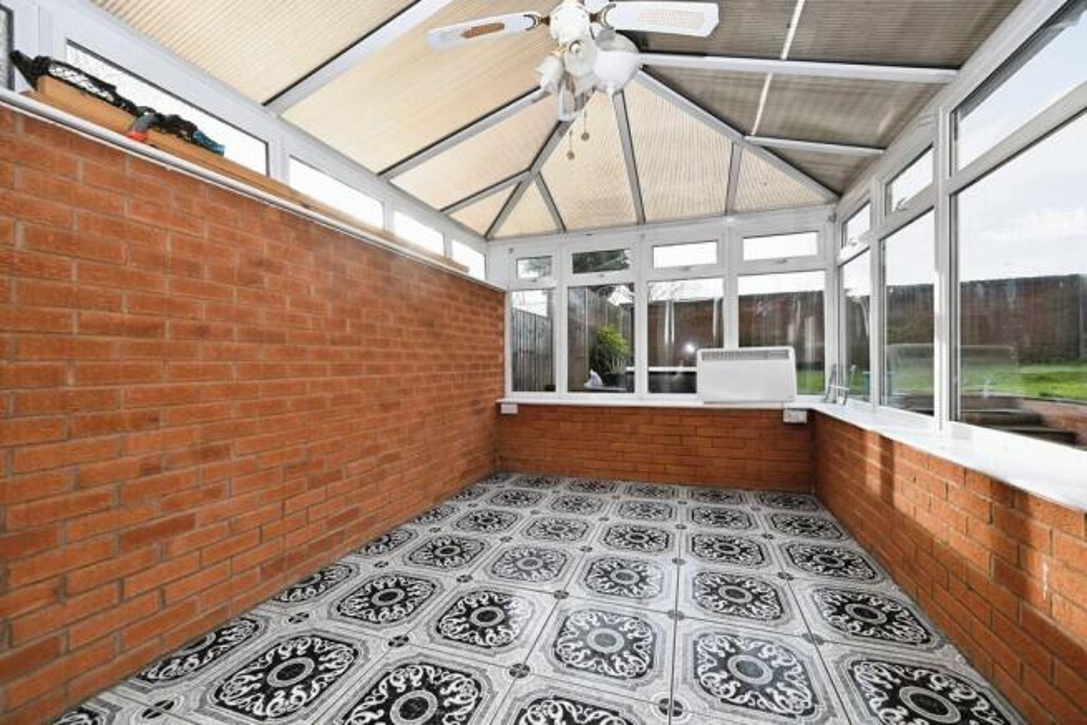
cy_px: 362
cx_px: 544
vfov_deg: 81.2
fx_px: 423
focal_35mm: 14
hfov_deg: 104.2
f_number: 5.6
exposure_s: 1/125
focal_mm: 14
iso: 100
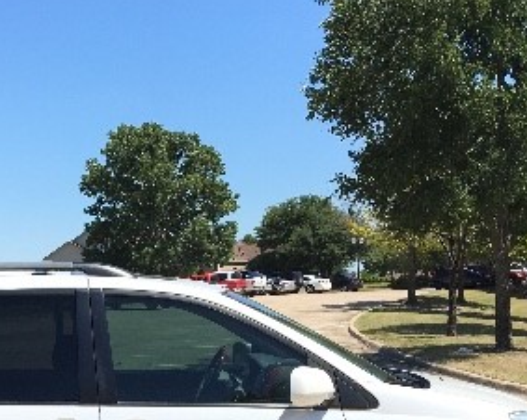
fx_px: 998
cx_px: 80
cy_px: 405
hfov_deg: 28.7
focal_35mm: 64
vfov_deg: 23.0
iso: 25
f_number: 2.2
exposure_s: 1/1603
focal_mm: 4.15
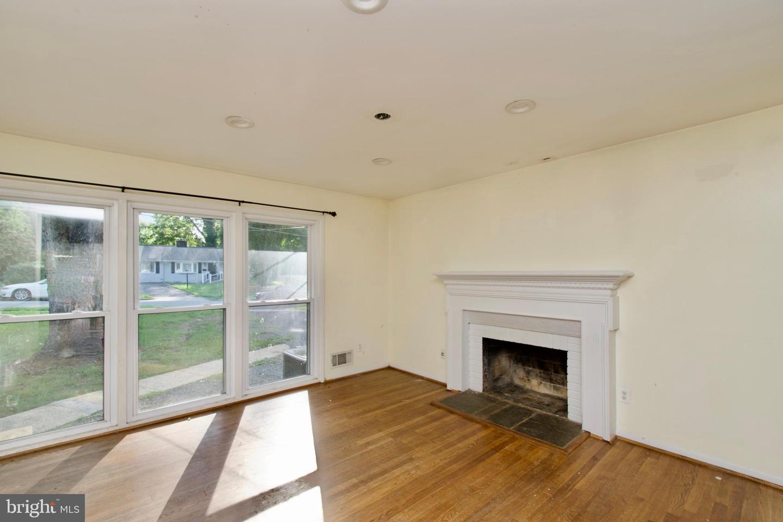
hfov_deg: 100.4
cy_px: 261
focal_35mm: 15
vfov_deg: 77.3
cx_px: 392
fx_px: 326
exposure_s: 1/125
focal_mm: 10
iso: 320
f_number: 7.1
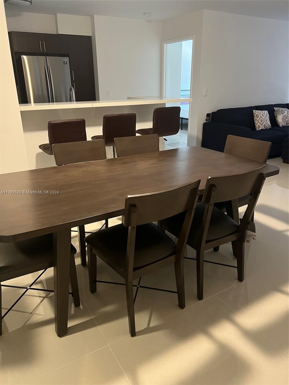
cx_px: 144
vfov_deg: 67.3
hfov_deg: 53.1
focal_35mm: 26
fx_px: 289
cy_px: 192
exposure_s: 1/40
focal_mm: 5.7
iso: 400
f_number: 1.5
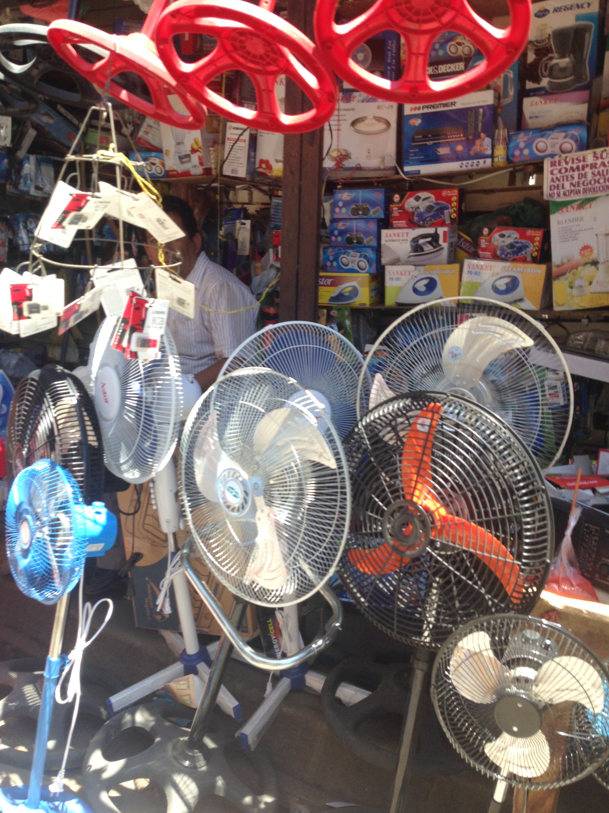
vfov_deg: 55.4
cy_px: 406
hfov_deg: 42.9
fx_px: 774
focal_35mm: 33
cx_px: 304
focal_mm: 4.12
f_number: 2.4
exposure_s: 1/298
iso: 50
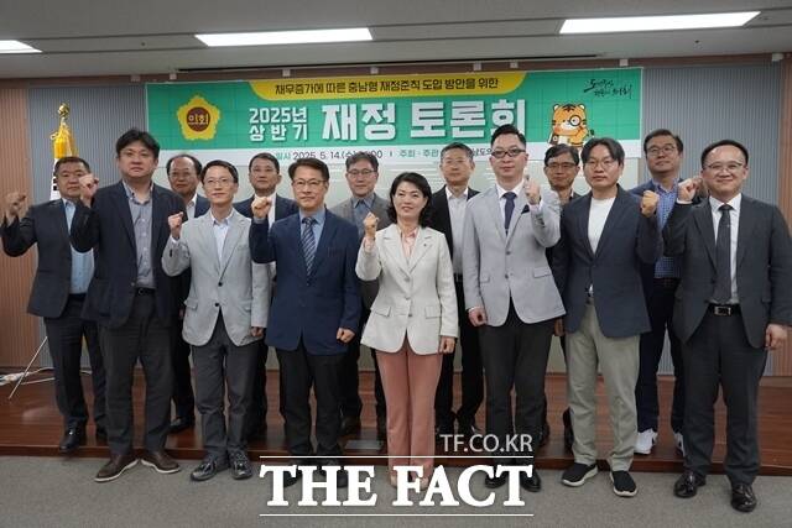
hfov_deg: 61.9
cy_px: 264
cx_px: 396
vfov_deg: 43.6
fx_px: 660
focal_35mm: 30
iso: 1250
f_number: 4
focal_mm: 20
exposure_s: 1/160
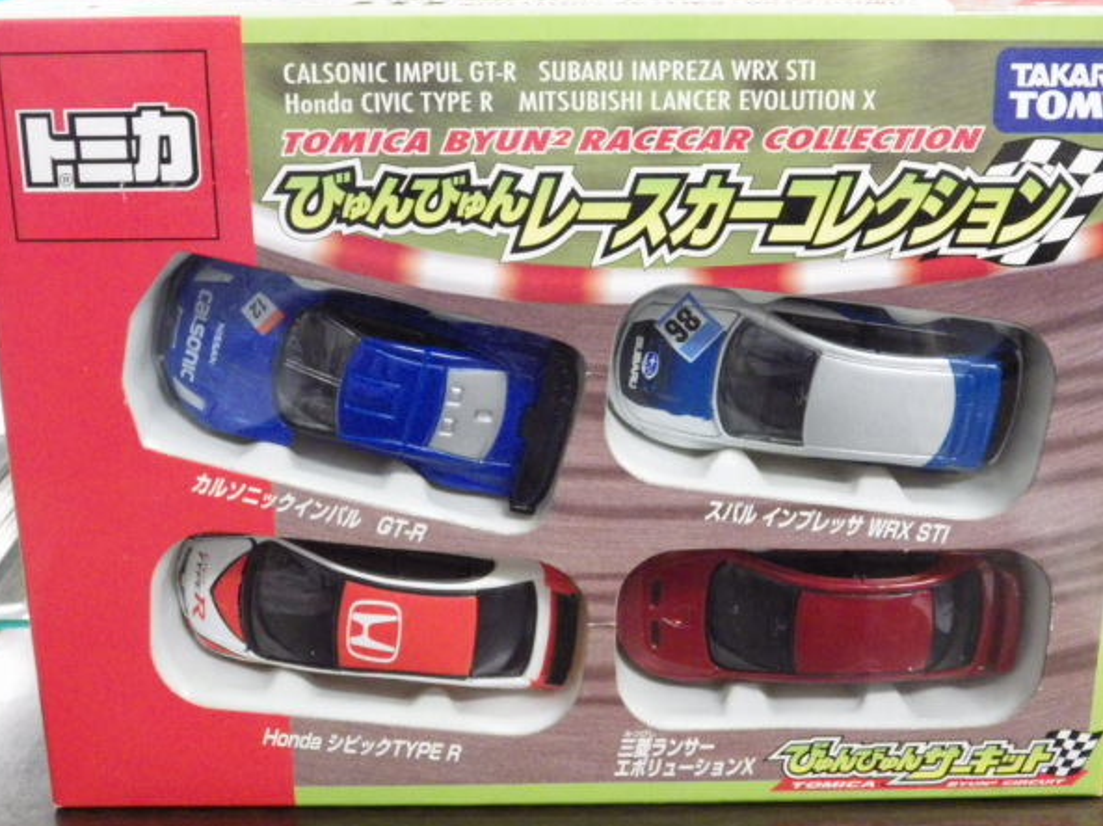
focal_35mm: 54
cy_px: 393
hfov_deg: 35.6
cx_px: 569
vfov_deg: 27.0
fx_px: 1720
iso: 1250
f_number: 3.8
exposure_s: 1/25
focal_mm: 9
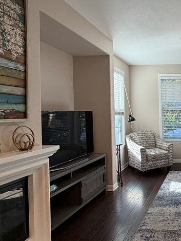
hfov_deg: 40.0
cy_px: 114
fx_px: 202
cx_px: 195
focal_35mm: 29
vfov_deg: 61.6
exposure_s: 1/120
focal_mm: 2.22
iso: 100
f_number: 2.2
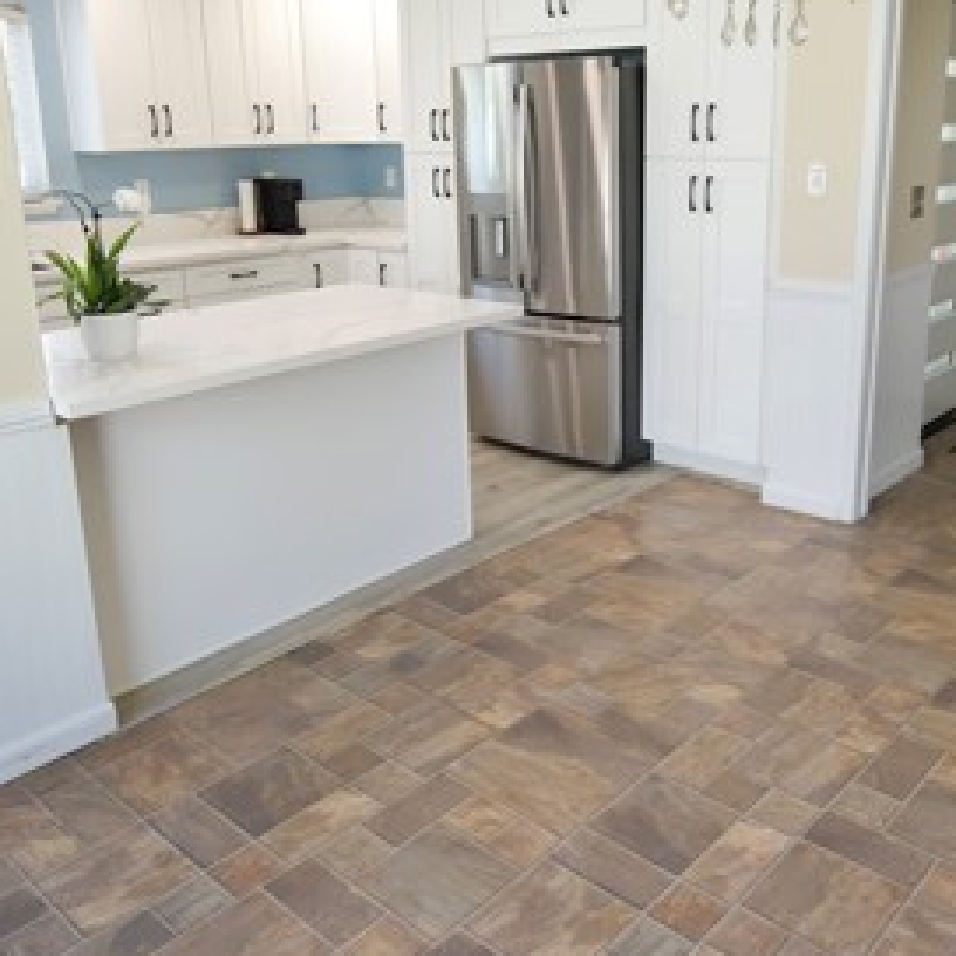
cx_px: 550
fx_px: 1000
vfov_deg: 50.7
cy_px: 376
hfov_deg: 50.9
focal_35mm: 32
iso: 1000
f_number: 4
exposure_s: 1/160
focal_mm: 16
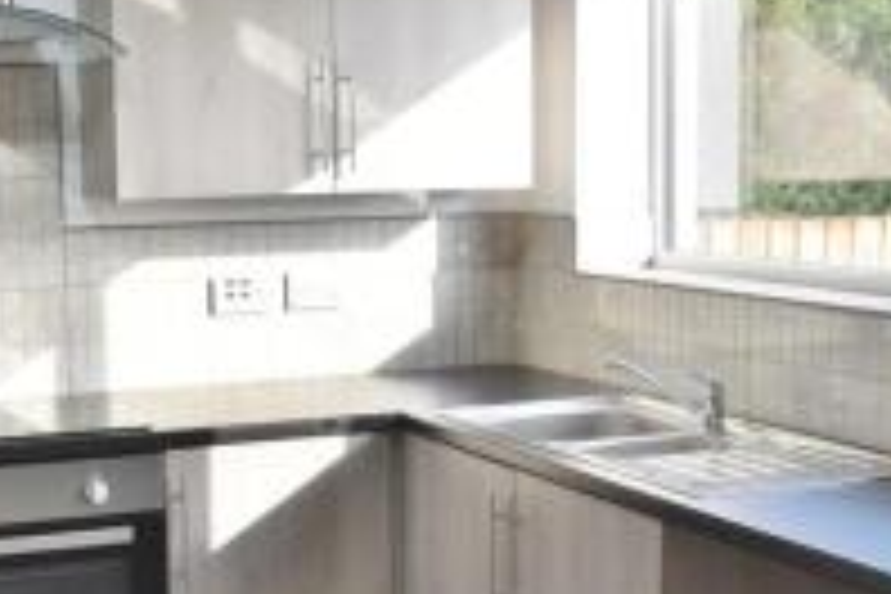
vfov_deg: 20.8
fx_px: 1609
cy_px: 430
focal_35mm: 65
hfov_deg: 30.7
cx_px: 292
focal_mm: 18
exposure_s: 1/250
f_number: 5.6
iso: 400
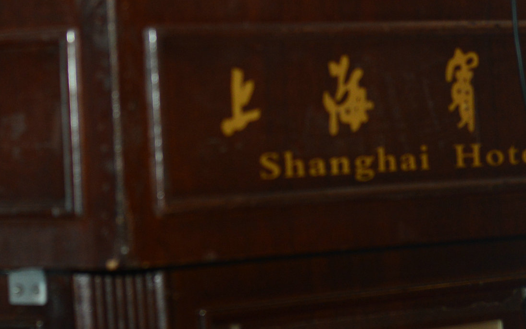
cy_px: -210
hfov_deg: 8.7
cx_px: -54
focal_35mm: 240
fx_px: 3441
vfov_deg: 5.4
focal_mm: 70
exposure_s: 1/200
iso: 720
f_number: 2.8
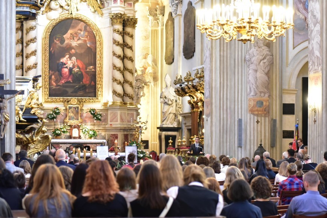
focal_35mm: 70
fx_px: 636
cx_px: 164
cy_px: 109
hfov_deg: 28.8
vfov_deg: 19.5
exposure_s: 1/80
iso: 4500
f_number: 2.8
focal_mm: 70
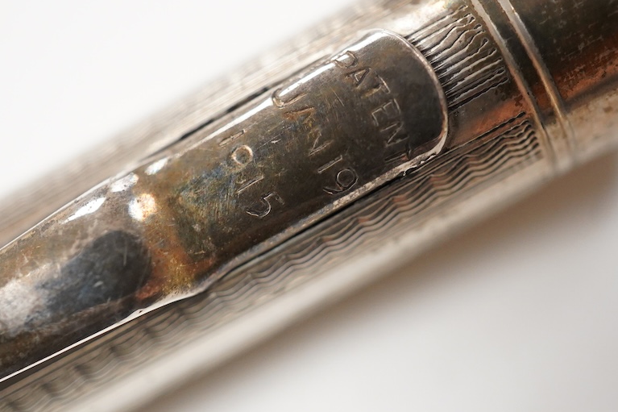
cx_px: 273
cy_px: 207
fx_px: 1133
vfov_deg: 20.6
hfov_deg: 30.5
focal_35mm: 66
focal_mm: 30
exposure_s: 1/200
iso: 2500
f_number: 7.1
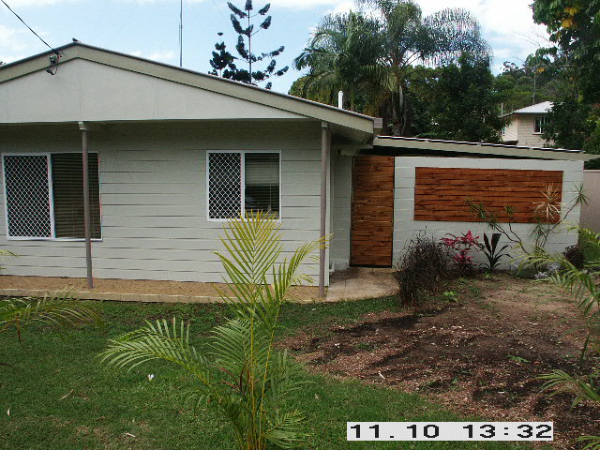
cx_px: 300
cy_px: 225
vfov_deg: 49.7
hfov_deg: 63.4
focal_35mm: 28
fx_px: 485
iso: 100
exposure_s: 1/180
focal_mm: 7.21
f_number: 8
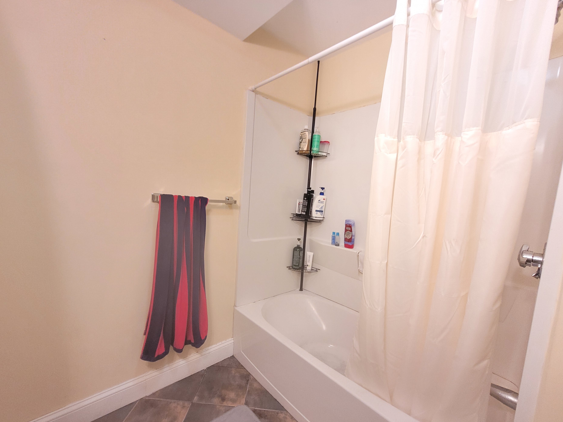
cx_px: 272
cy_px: 222
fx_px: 228
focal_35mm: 14
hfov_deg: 102.0
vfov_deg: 85.6
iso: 320
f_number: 2.2
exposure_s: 1/29
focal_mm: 1.74
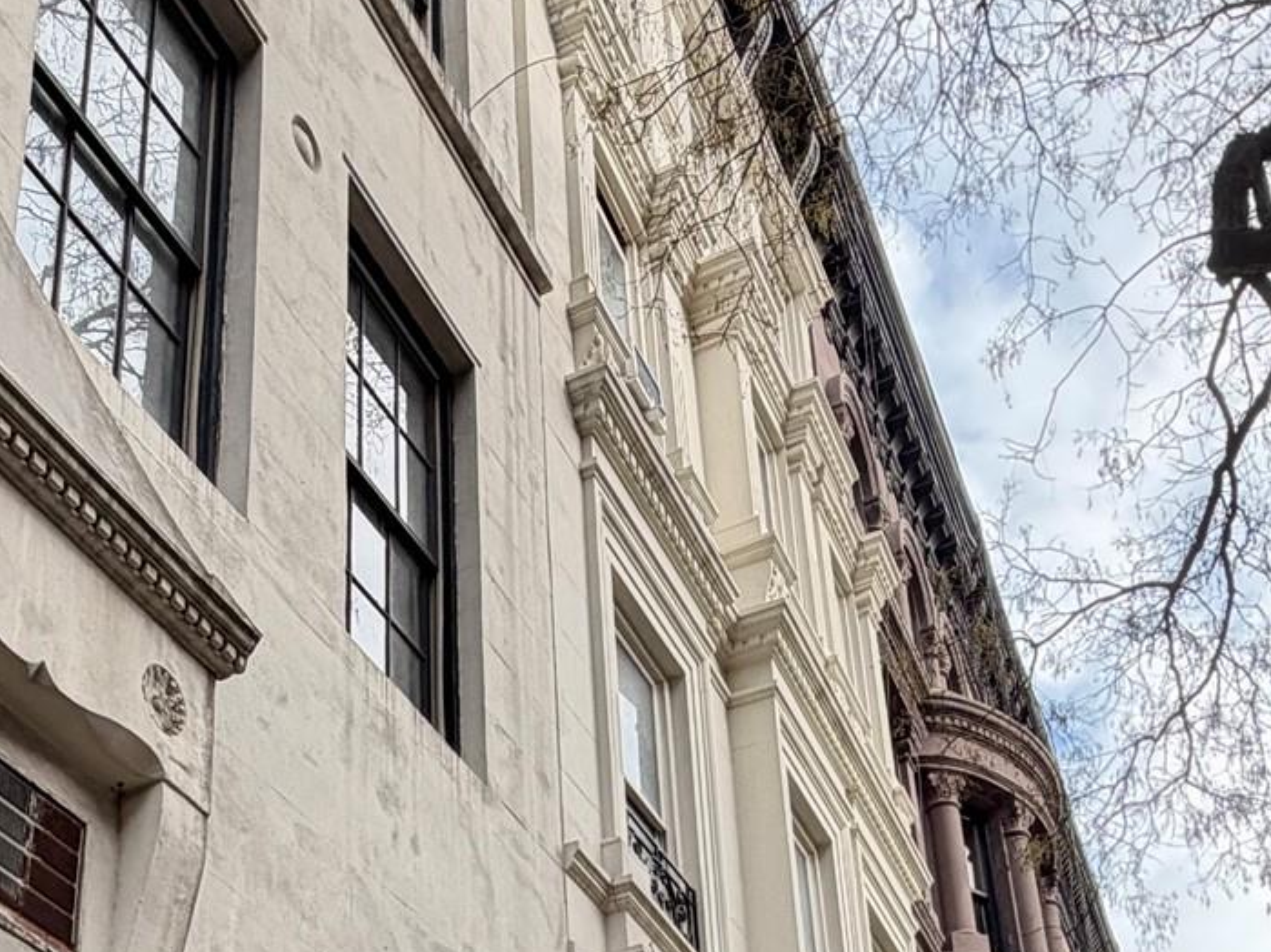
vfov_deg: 27.1
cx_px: 517
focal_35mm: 41
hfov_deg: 45.6
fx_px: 1505
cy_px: 1353
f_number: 2.2
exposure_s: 1/303
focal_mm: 2.22
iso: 50
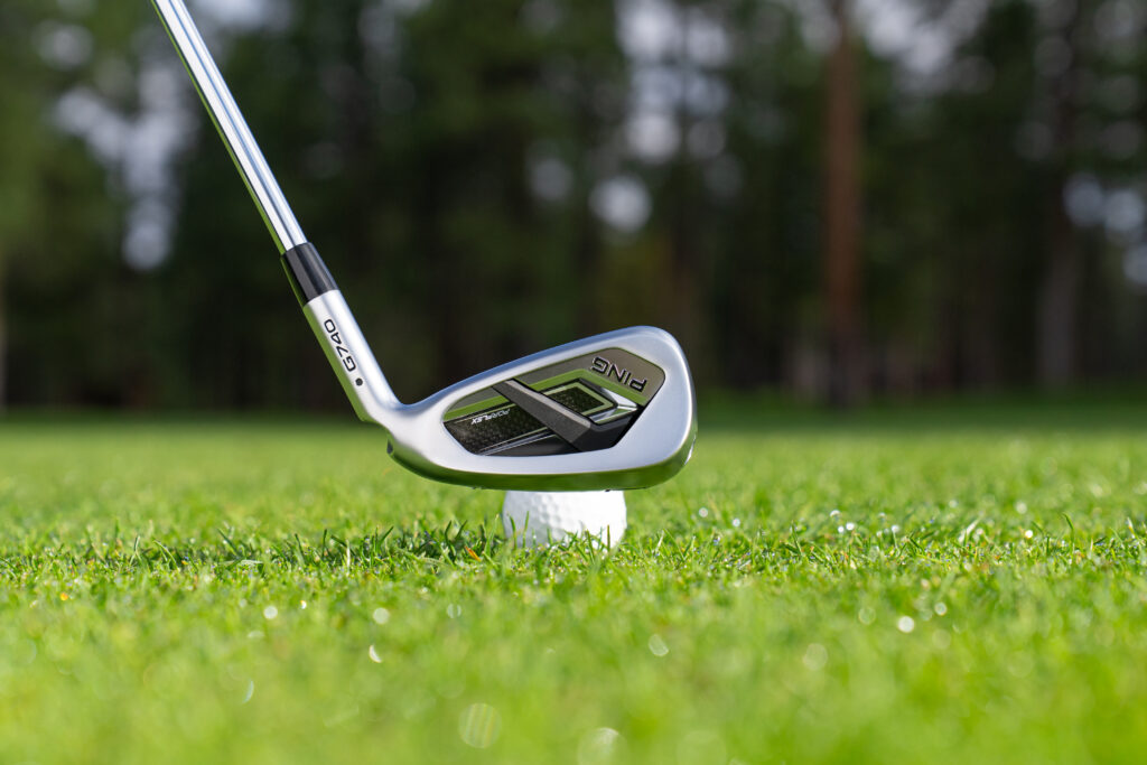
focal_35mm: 70
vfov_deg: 19.5
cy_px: 382
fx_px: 2230
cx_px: 574
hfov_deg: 28.8
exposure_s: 1/1000
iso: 400
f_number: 5.6
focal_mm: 70
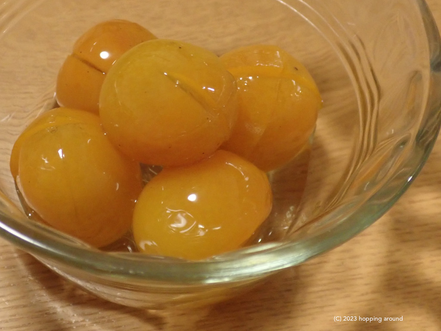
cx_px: 220
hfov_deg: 49.0
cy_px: 166
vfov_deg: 37.7
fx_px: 484
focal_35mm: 38
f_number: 2.7
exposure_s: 1/40
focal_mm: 6.86
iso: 500
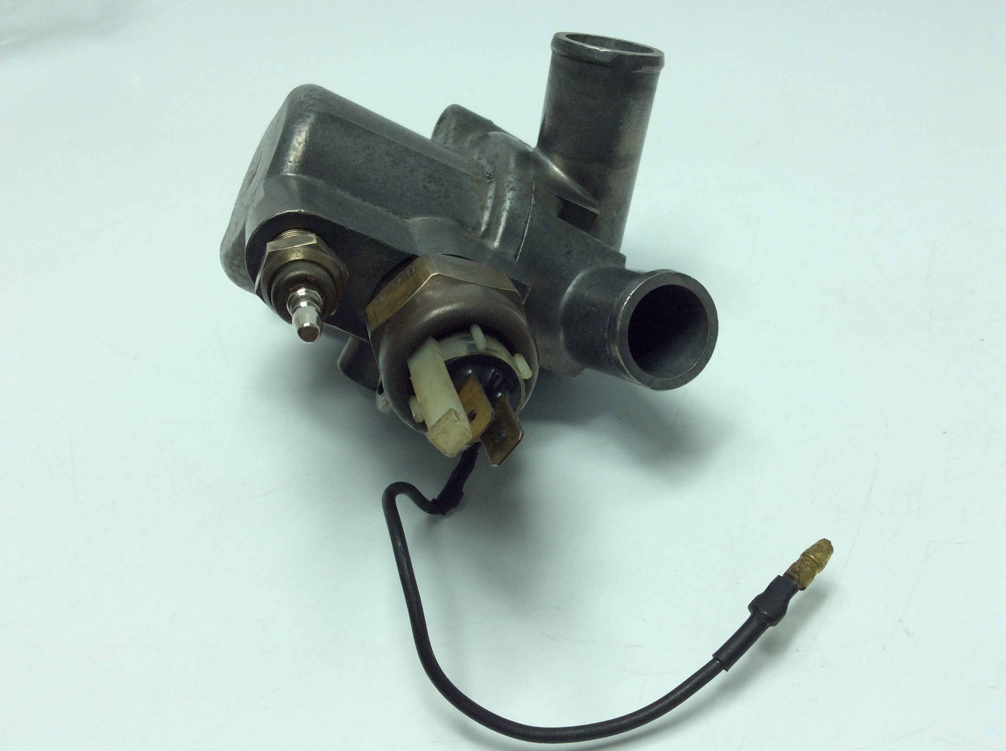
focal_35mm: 32
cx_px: 503
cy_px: 376
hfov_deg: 56.9
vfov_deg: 44.1
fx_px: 929
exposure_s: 1/450
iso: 32
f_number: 2.4
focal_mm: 3.3
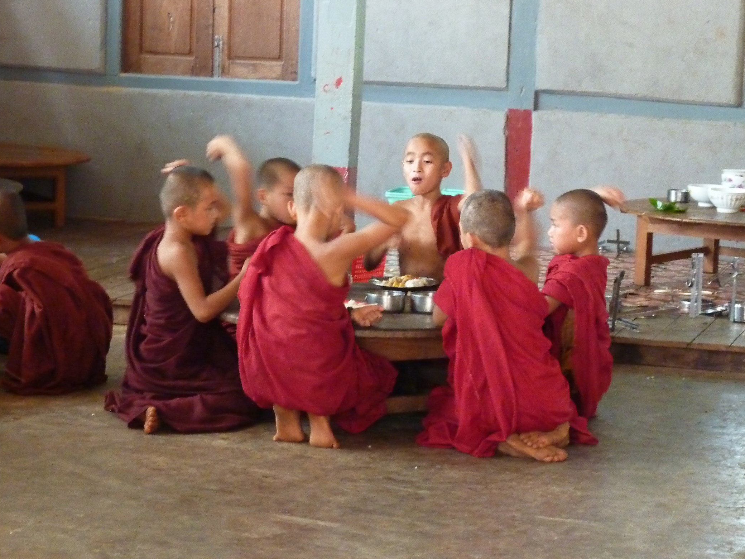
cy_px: 274
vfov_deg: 12.3
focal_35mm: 120
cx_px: 398
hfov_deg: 16.4
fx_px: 2583
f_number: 4.3
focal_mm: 17
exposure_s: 1/15
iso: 800
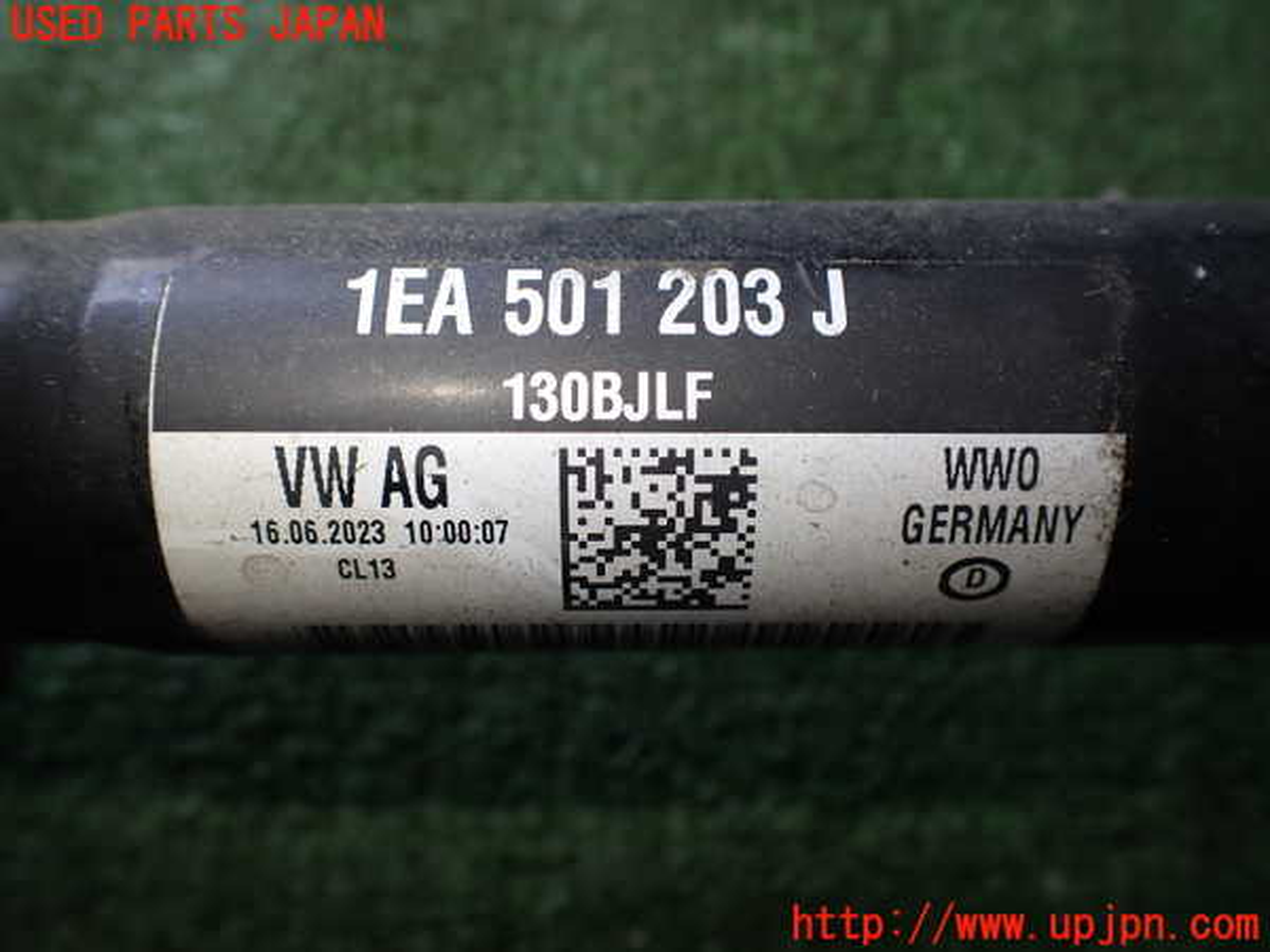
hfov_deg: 60.0
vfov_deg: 46.8
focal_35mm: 30
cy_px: 476
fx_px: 1101
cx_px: 635
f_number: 2.3
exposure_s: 1/125
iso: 125
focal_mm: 5.4
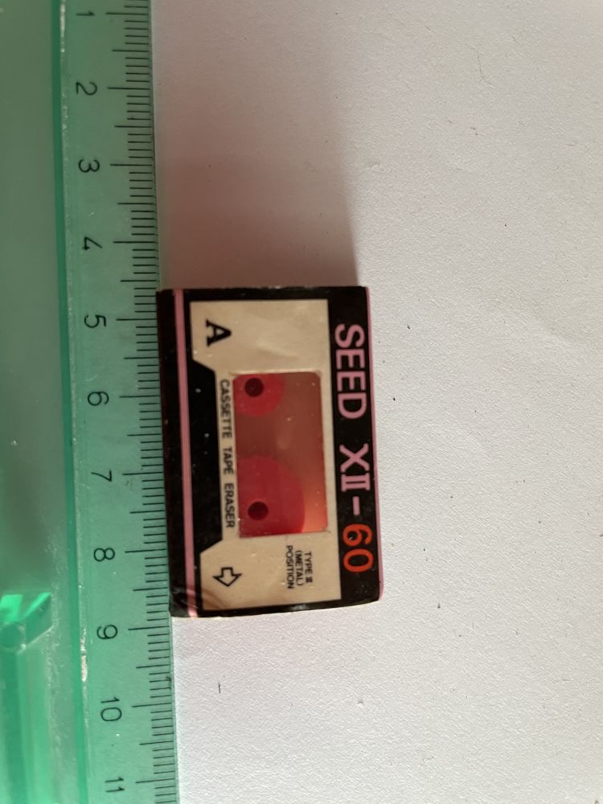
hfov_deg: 53.1
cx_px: 302
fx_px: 604
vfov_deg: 67.3
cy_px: 402
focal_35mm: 26
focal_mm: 4.2
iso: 160
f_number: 1.6
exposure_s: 1/60
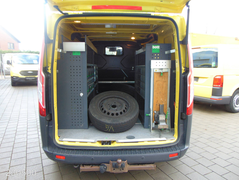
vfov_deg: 54.9
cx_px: 120
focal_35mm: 25
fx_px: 173
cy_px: 90
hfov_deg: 69.4
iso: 100
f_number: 3
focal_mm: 4.5
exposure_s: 1/30
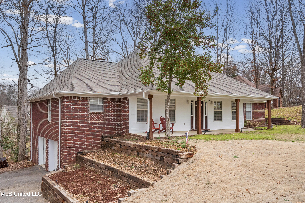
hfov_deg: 58.7
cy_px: 102
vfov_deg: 41.1
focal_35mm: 32
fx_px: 271
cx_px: 152
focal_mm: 32
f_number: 9
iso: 1000
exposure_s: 1/400
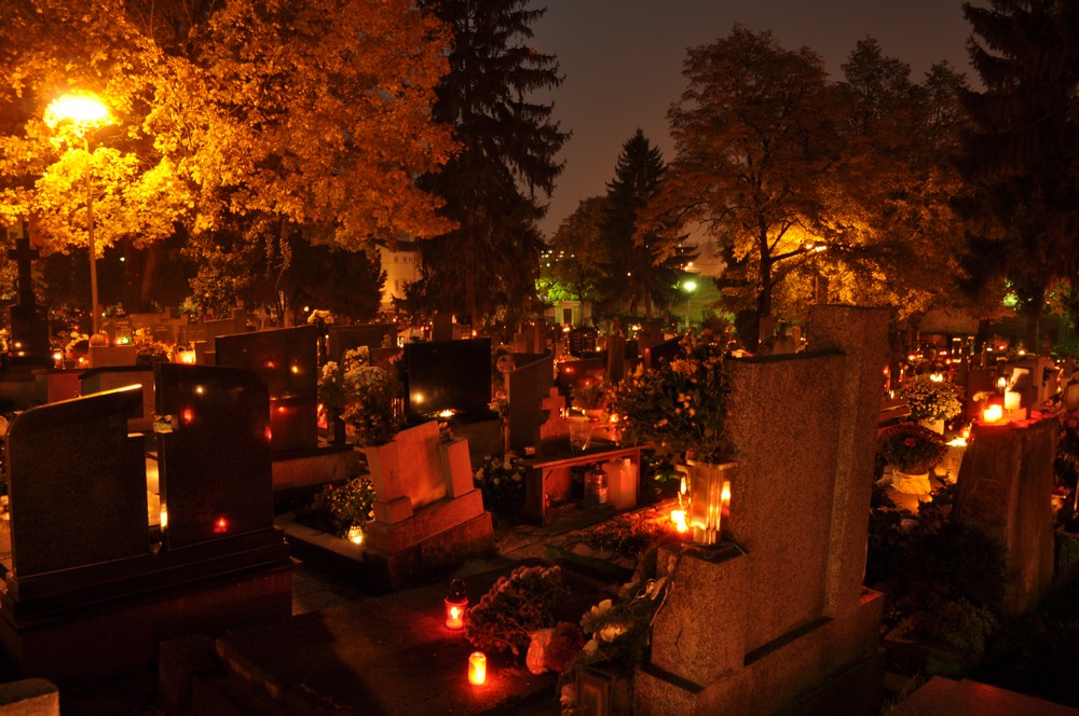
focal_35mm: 30
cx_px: 540
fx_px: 898
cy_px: 358
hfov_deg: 62.0
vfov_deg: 43.5
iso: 200
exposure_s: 20
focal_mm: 20
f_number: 9
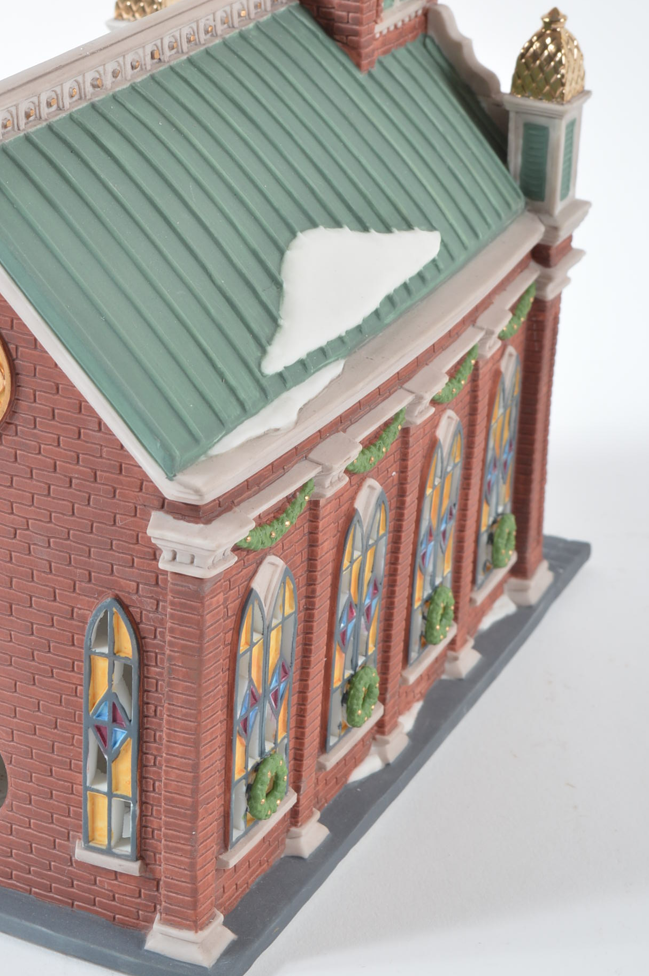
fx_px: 2546
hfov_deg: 14.5
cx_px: 209
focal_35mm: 94
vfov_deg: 21.5
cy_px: 245
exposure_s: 1/160
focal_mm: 38
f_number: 11
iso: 100
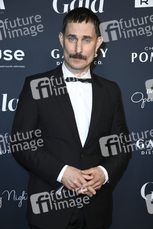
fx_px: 415
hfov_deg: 20.9
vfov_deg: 31.0
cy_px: 114
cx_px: 76
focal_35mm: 65
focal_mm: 65
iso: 800
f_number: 5.6
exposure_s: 1/250
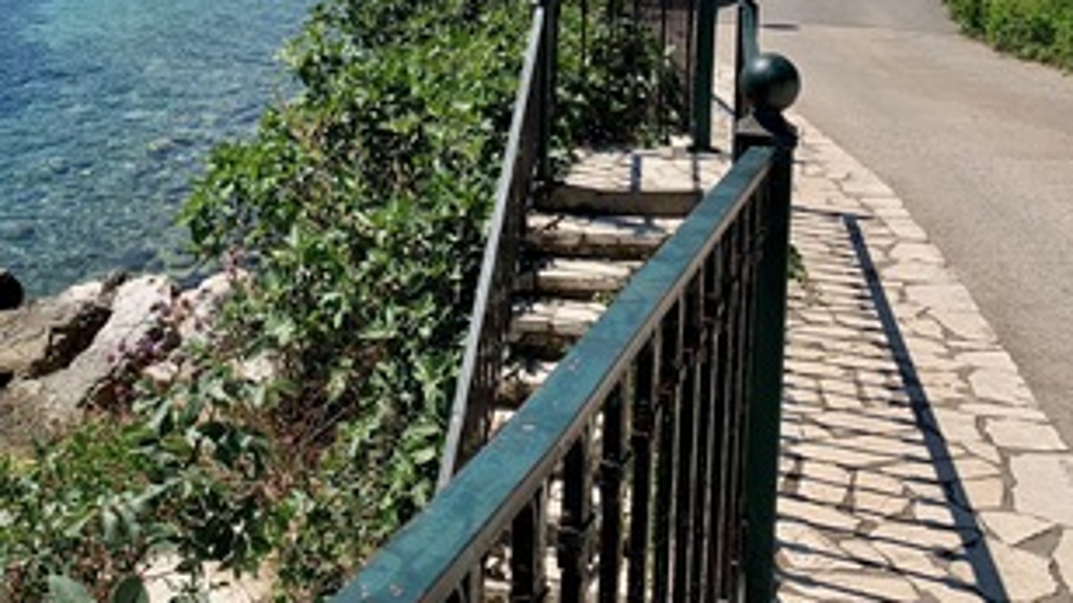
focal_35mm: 49
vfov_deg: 23.2
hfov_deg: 42.0
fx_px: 1394
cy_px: -30
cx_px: 453
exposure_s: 1/2833
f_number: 1.8
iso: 25
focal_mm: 4.25
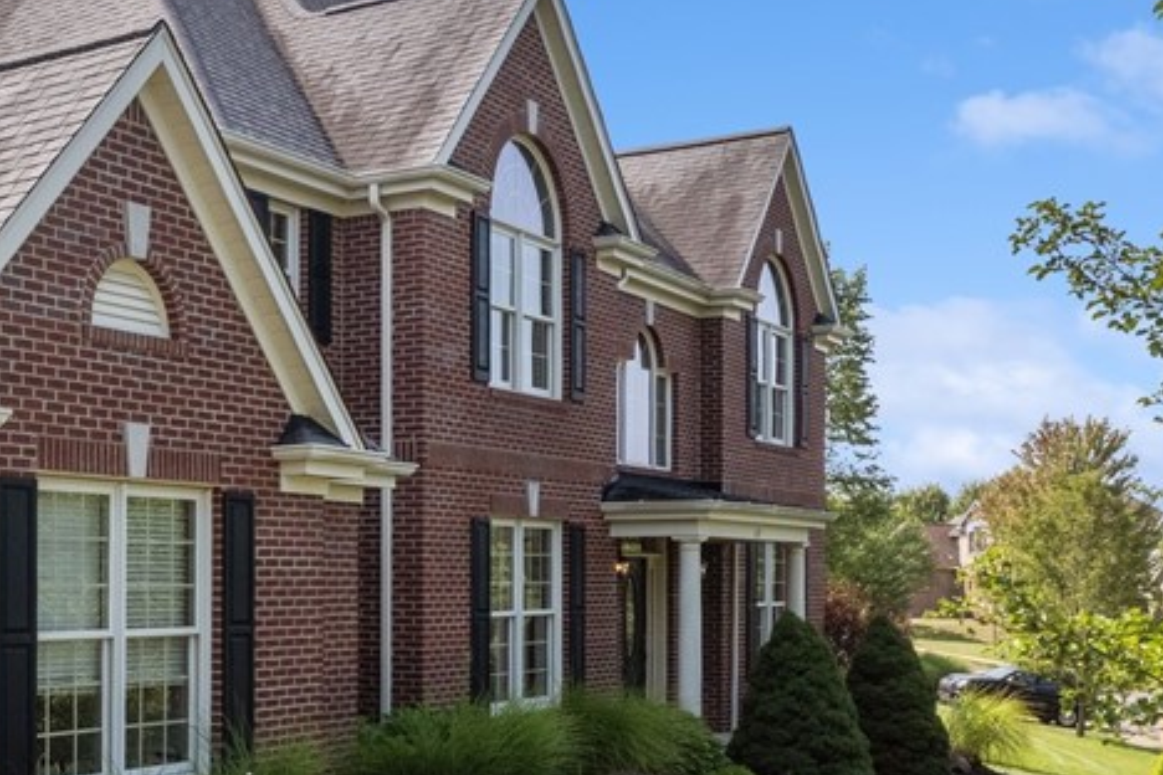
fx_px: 1647
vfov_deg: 26.2
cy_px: 580
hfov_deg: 35.8
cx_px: 52
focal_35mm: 51
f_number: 2.8
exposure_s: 1/1600
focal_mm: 8.38
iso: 100
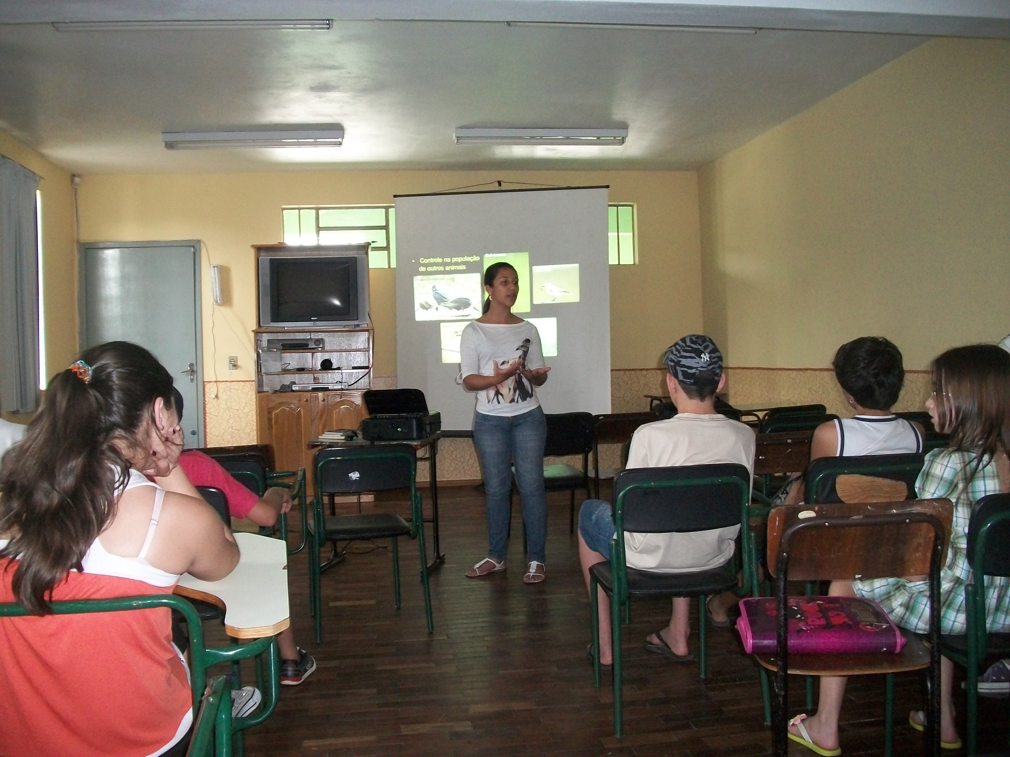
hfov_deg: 56.8
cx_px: 505
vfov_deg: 44.2
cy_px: 378
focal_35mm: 32
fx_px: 934
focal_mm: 5.7
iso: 240
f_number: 2.9
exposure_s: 1/30
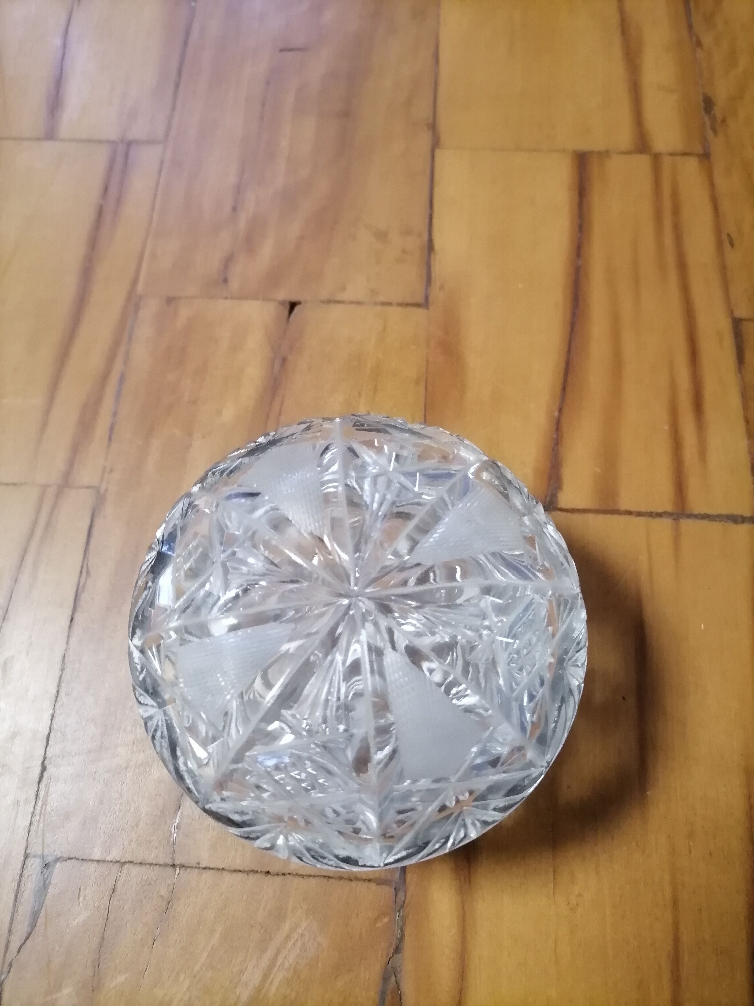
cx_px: 377
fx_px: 755
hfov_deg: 53.1
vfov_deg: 67.3
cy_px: 503
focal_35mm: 26
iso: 640
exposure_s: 1/25
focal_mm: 5.4
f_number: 1.8
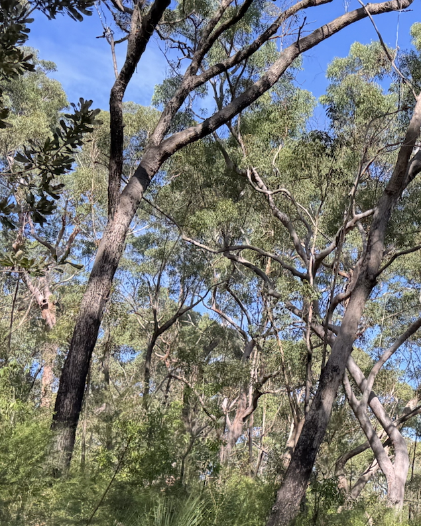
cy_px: 384
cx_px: 526
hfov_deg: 23.3
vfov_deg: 31.5
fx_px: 919
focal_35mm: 59
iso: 80
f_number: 1.78
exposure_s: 1/747
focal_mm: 6.76
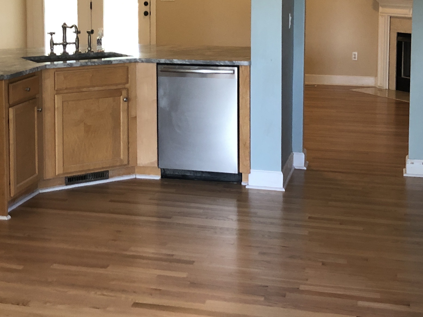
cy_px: 32
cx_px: 164
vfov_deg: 23.1
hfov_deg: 31.1
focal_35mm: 62
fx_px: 758
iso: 50
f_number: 1.8
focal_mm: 3.99
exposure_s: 1/15
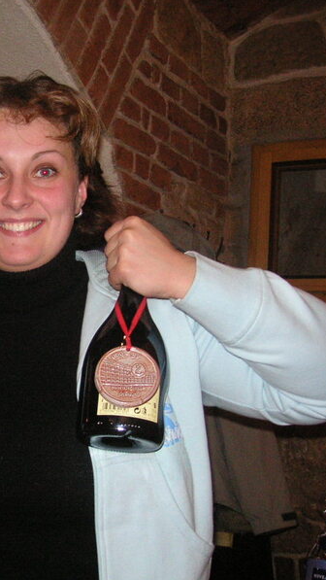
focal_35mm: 54
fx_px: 829
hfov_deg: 21.3
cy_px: 290
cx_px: -16
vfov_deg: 38.5
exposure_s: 1/45
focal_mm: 6.1
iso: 160
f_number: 2.8
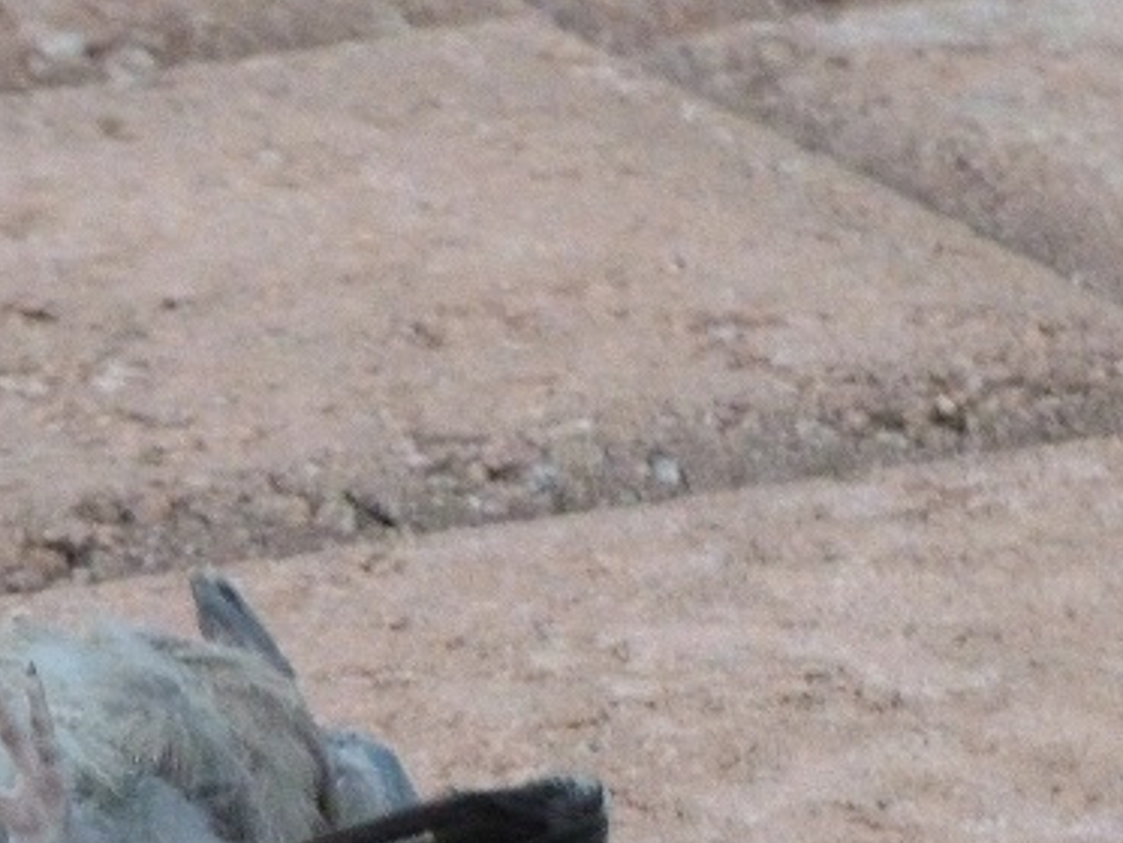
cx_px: 184
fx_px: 62568
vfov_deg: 0.8
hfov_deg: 1.0
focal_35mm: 1928
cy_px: 929
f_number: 5.2
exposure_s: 1/40
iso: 800
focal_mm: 108
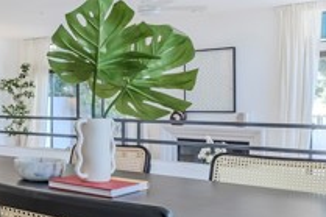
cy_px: 107
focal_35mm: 49
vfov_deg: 27.5
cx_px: -39
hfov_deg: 34.4
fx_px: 443
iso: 100
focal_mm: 16
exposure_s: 1/8
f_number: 9
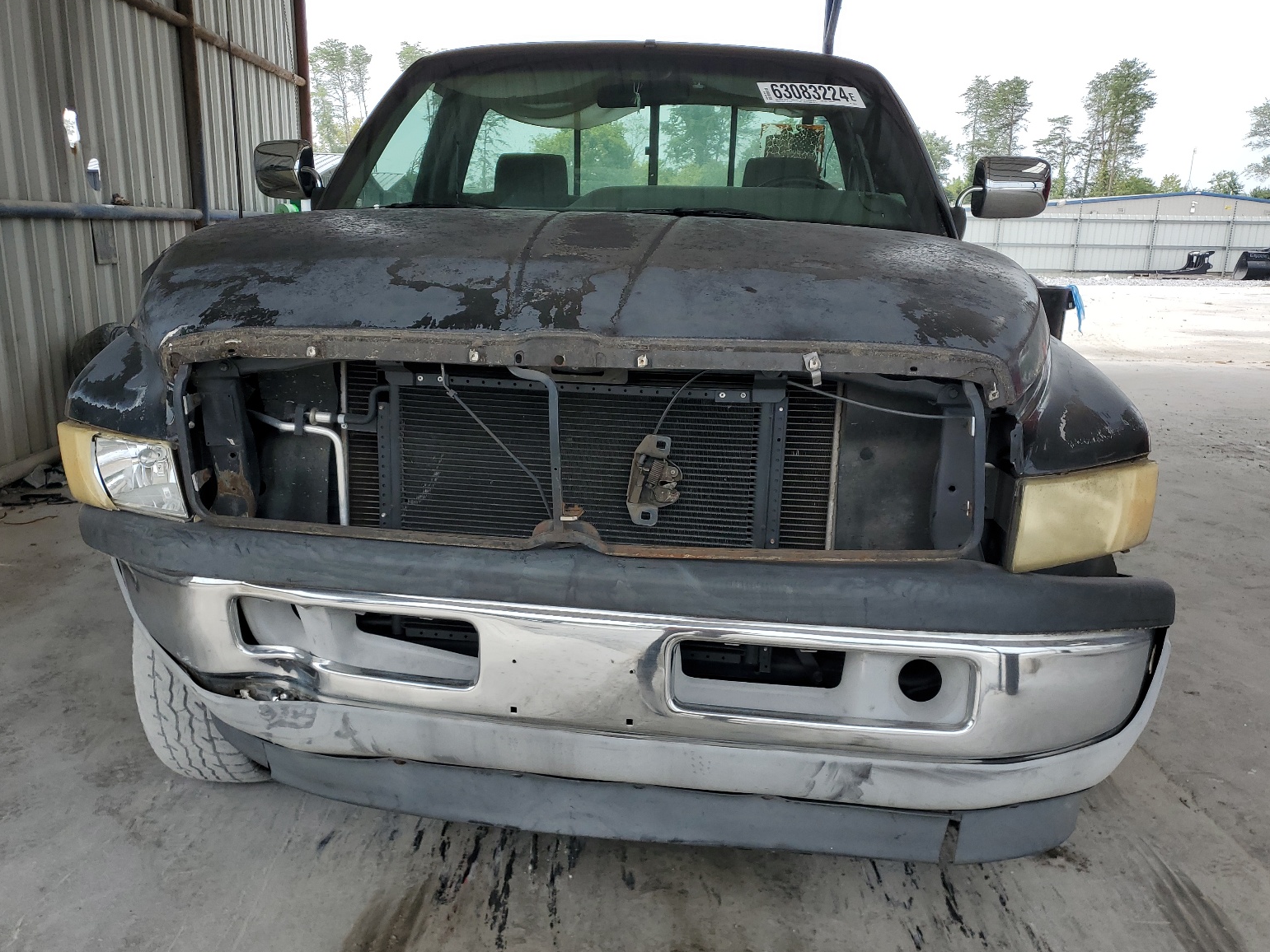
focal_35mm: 27
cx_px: 615
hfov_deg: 65.3
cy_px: 483
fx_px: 991
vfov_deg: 51.4
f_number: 1.5
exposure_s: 1/1429
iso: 50
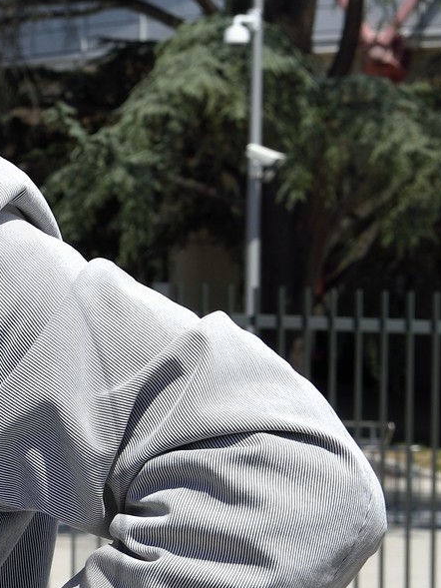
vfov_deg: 10.1
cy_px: 504
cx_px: -344
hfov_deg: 7.4
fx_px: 3328
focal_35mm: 196
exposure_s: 1/250
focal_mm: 50
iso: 200
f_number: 13
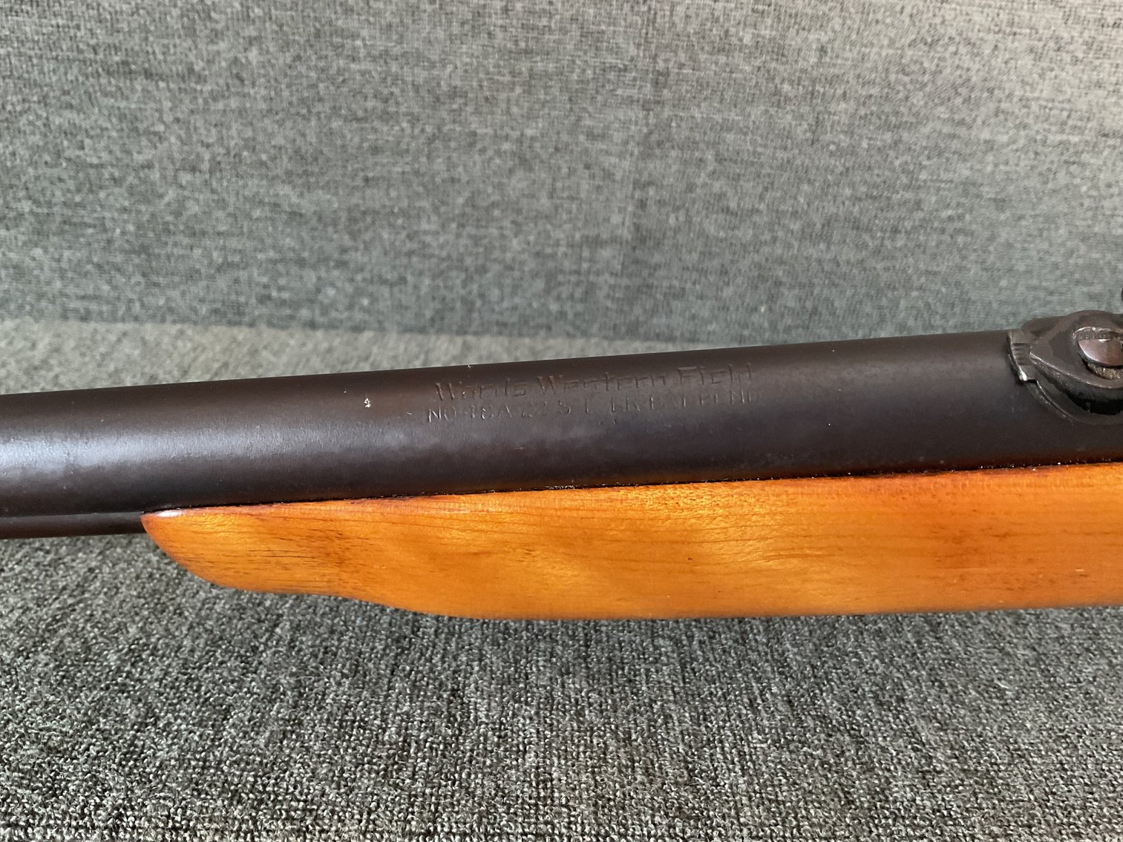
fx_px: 941
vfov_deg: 48.2
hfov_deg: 61.7
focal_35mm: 29
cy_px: 421
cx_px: 562
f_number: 1.8
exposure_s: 1/40
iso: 320
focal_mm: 3
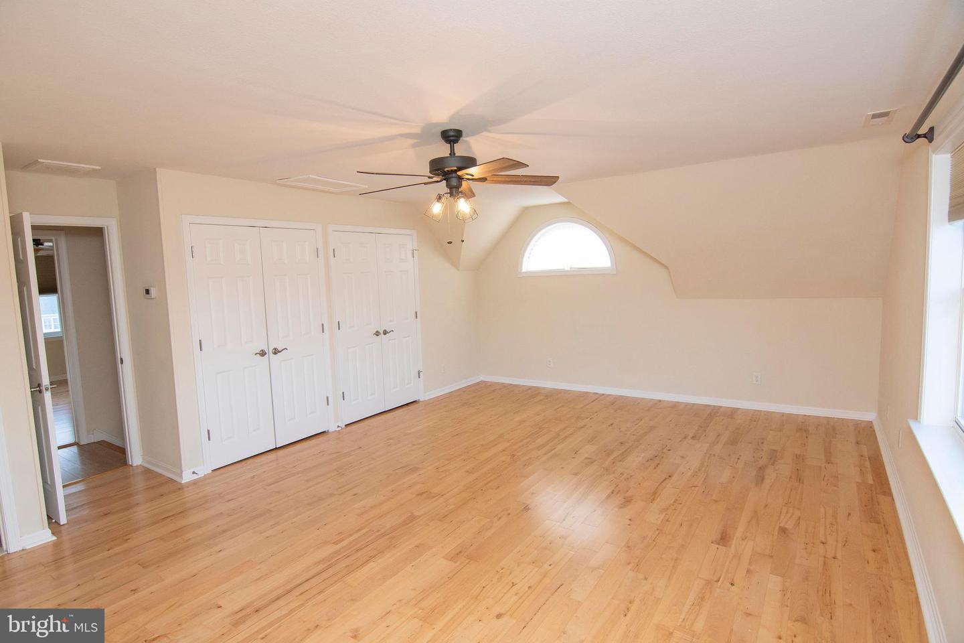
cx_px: 482
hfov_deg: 90.0
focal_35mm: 18
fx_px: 482
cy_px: 322
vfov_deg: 67.4
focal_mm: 12
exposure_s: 1/80
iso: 500
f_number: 6.3
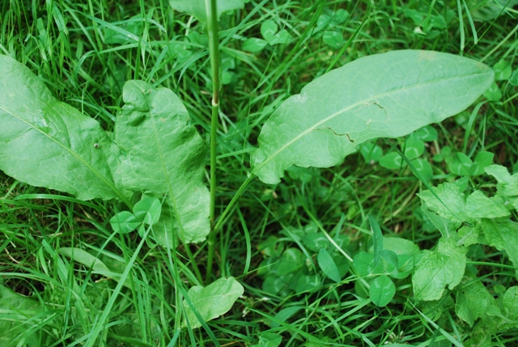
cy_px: 174
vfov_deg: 29.0
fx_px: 670
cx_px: 259
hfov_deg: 42.3
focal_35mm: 46
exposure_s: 1/50
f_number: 4.2
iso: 200
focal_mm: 31
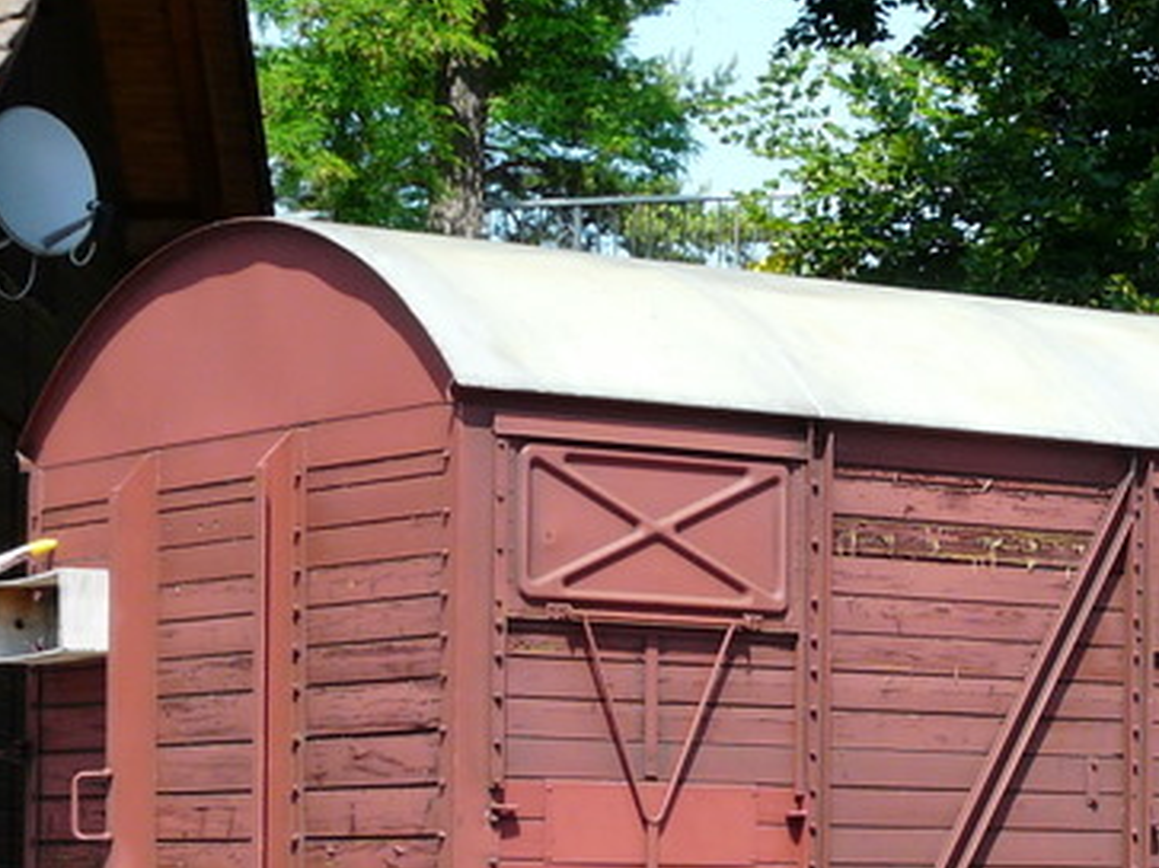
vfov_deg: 10.9
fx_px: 4519
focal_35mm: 135
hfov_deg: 14.3
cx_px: 1207
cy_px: 801
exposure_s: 1/200
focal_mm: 8.1
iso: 100
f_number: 5
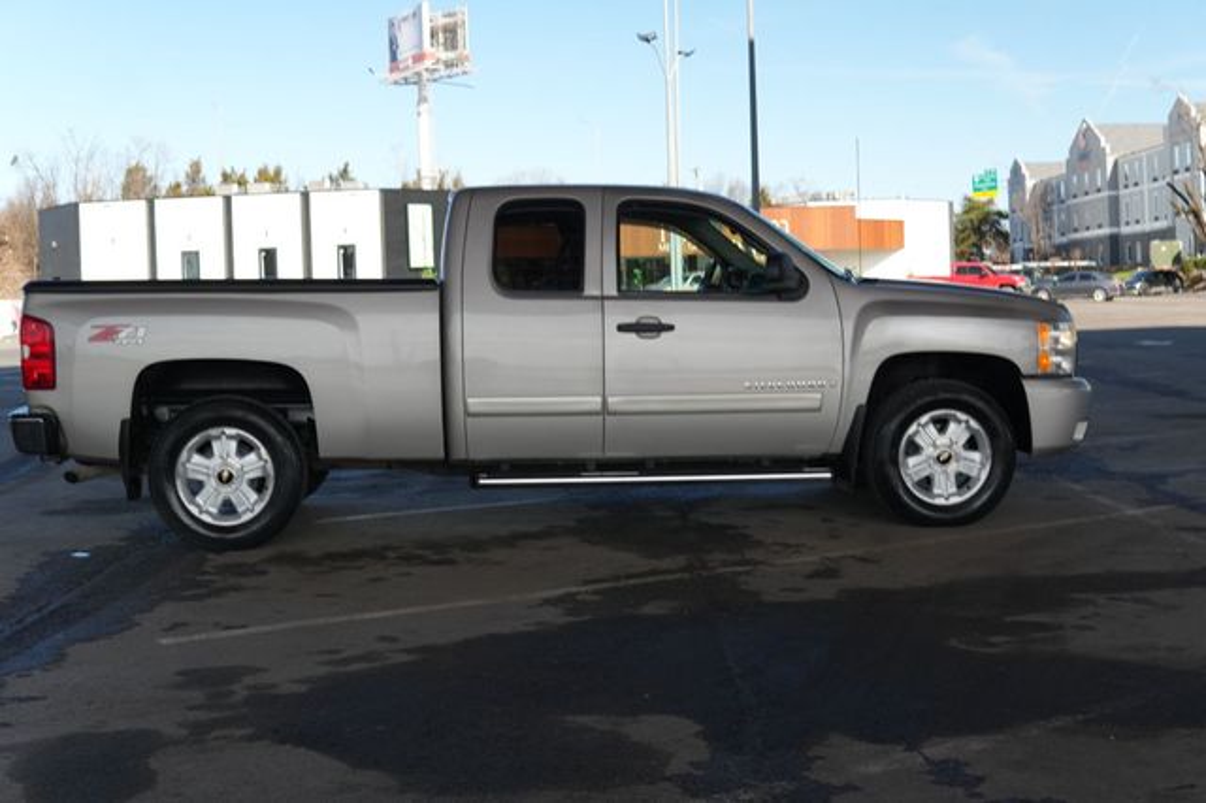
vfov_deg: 29.8
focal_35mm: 45
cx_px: 603
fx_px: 1507
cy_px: 402
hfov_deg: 43.6
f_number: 4
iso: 250
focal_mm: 30
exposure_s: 1/60
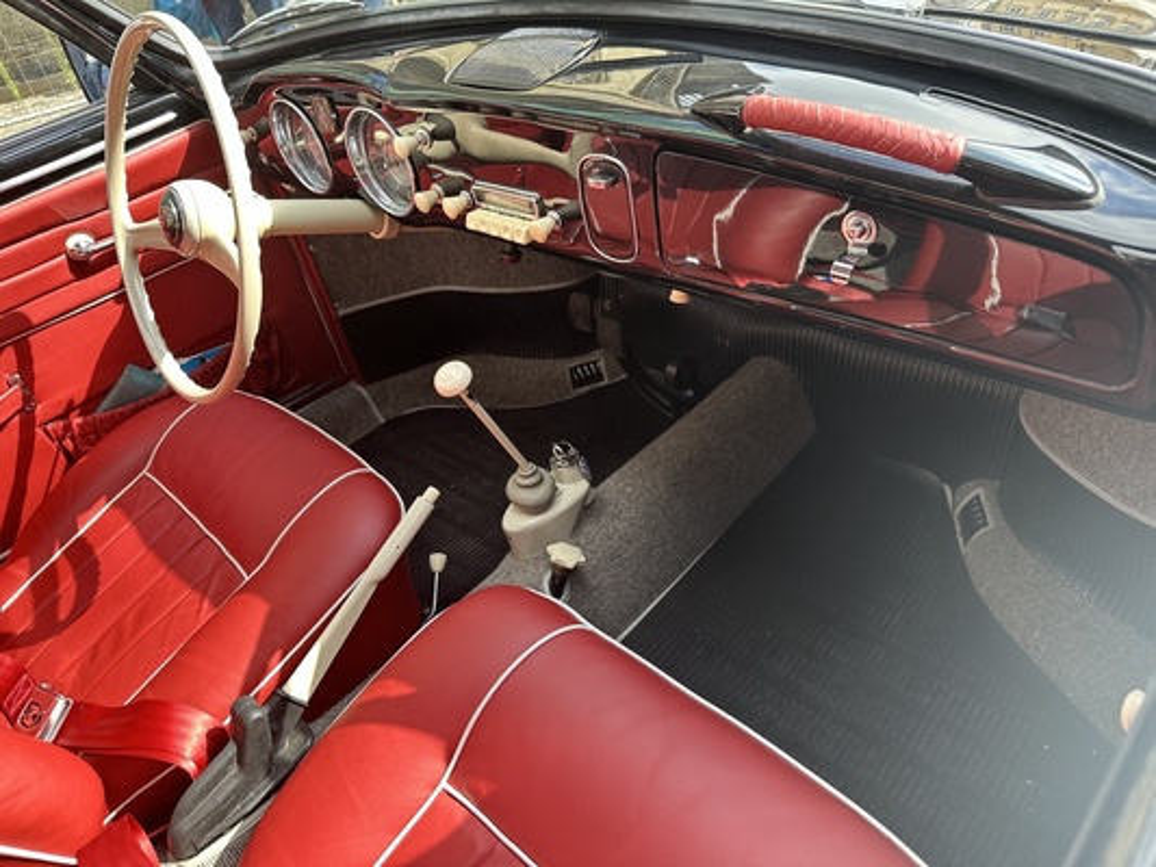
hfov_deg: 71.6
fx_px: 802
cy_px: 434
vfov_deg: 56.8
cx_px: 578
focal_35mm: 24
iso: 64
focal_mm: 6.86
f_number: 1.78
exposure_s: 1/189
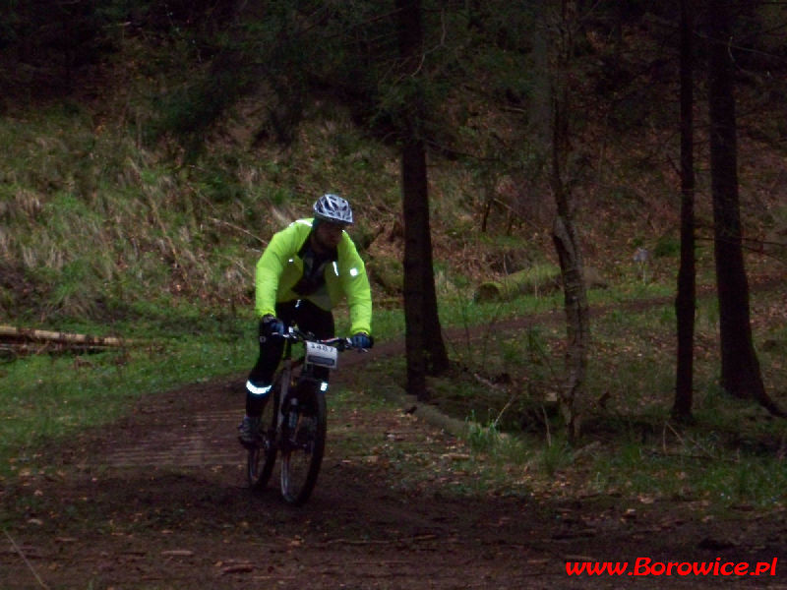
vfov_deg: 12.7
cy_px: 295
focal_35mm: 117
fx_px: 2660
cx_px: 394
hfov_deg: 16.8
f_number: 4.4
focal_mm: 19.2
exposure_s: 1/125
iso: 400
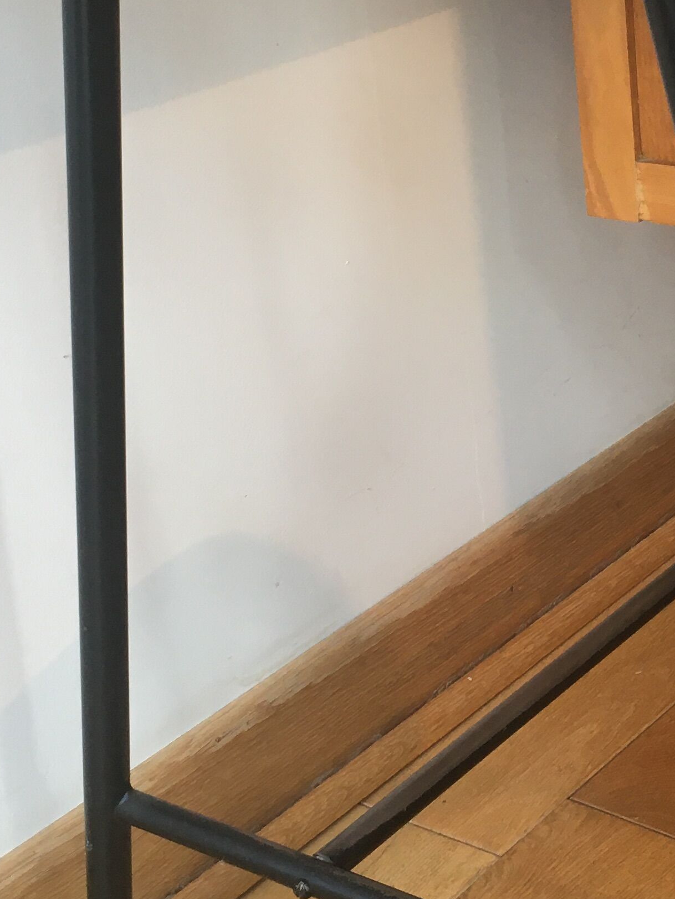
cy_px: 325
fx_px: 1872
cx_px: 488
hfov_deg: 20.3
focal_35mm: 72
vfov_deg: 26.9
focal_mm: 4.15
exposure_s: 1/33
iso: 25
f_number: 2.2
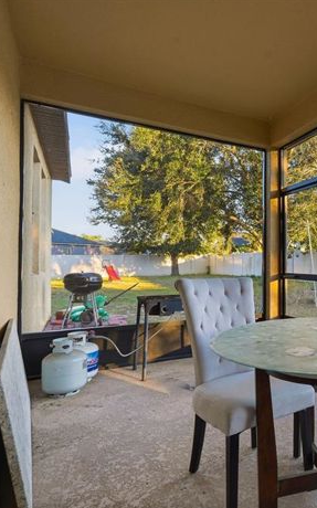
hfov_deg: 42.2
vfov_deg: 72.6
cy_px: 253
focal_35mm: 25
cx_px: 321
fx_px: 346
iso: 125
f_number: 8
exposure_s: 1/60
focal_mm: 16
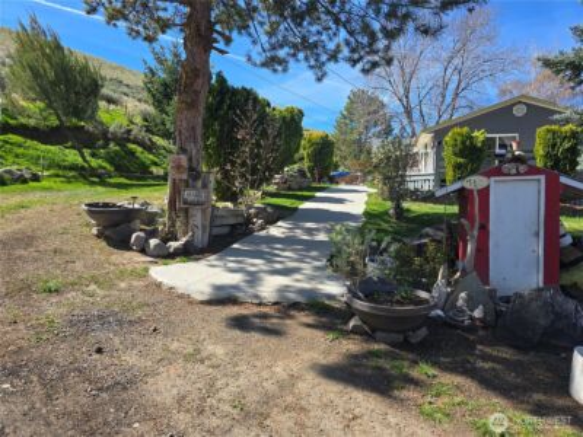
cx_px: 292
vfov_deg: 58.9
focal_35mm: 23
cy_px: 218
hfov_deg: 73.9
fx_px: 387
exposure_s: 1/418
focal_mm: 6.3
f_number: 1.7
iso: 12
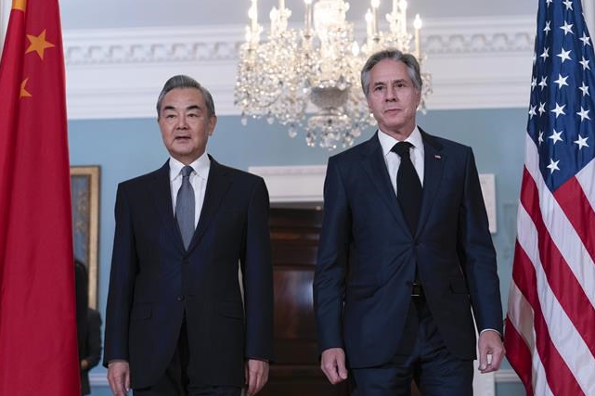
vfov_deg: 19.2
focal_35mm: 71
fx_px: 1173
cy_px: 199
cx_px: 297
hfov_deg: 28.5
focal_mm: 70
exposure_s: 1/320
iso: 2000
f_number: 4
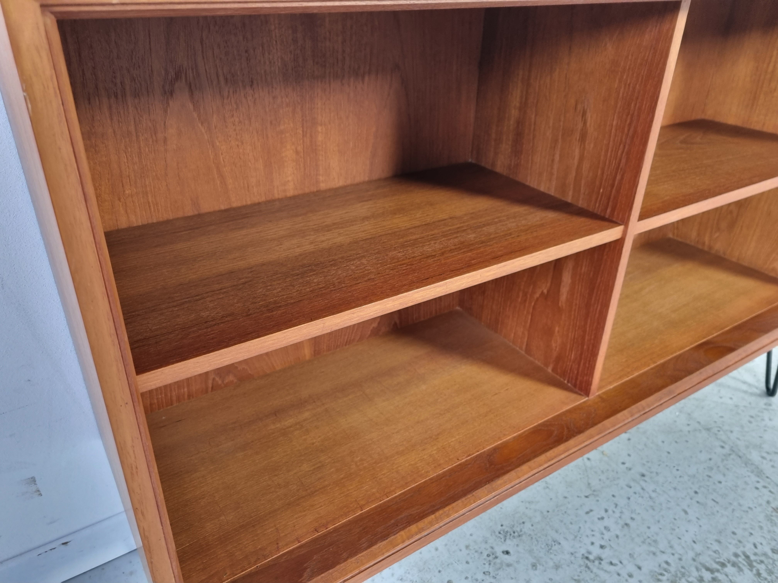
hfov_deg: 67.3
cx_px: 389
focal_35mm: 26
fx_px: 584
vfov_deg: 53.1
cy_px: 292
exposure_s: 1/50
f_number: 1.8
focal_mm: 5.4
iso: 200
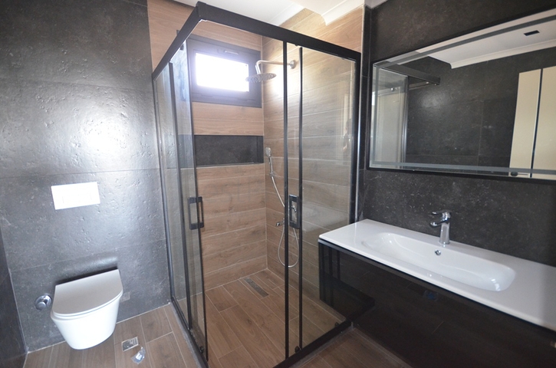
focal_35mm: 15
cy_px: 184
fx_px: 231
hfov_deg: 100.5
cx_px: 278
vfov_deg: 77.1
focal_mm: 10
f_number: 4
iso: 3200
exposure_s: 1/60
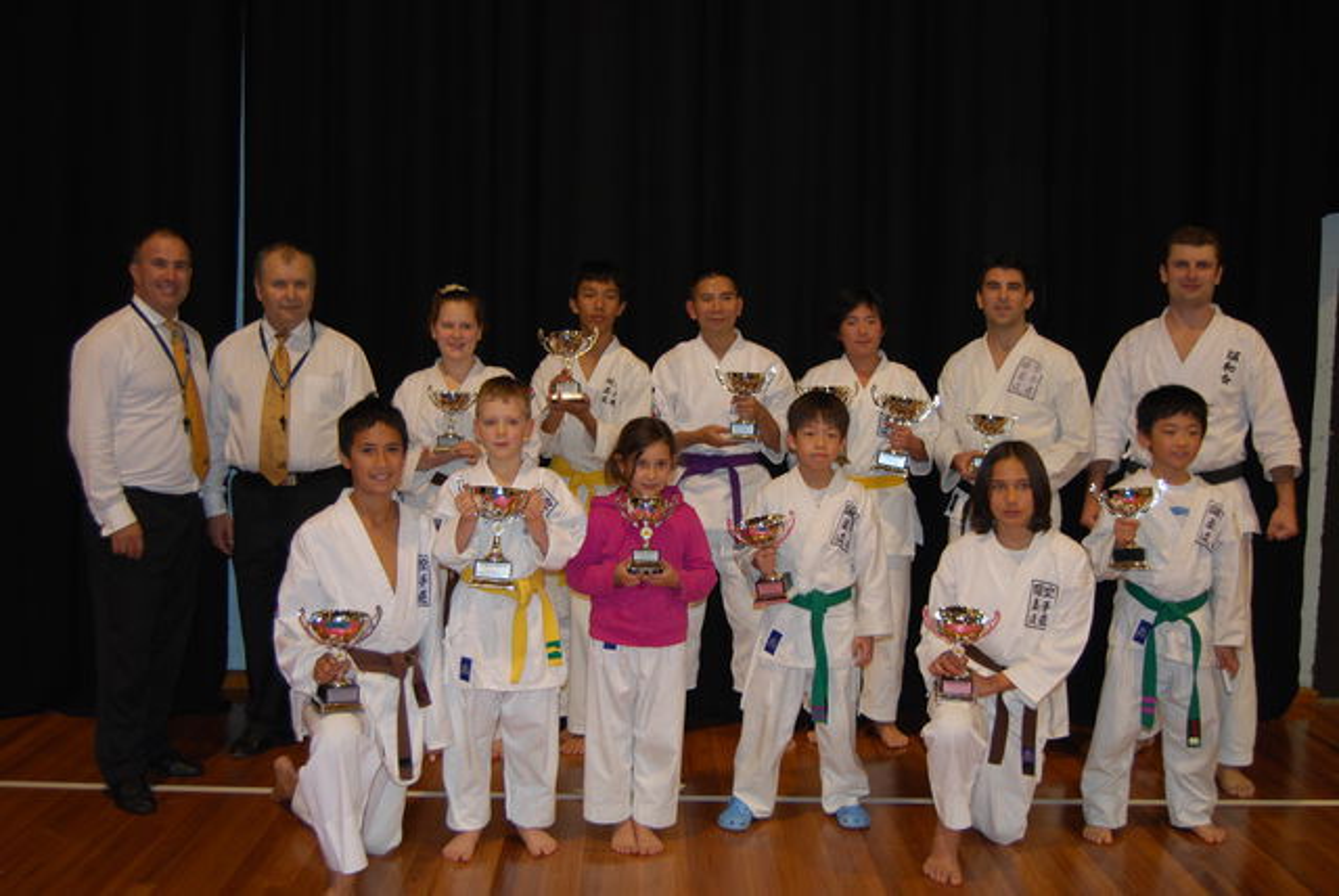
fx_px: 1340
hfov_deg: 53.1
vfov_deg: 36.9
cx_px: 670
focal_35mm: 36
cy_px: 448
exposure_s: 1/60
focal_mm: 24
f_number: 4
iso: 200
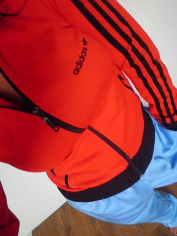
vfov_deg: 67.3
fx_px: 177
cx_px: 88
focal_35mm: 26
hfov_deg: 53.1
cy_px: 118
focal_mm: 4.7
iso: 800
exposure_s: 1/125
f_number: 7.9
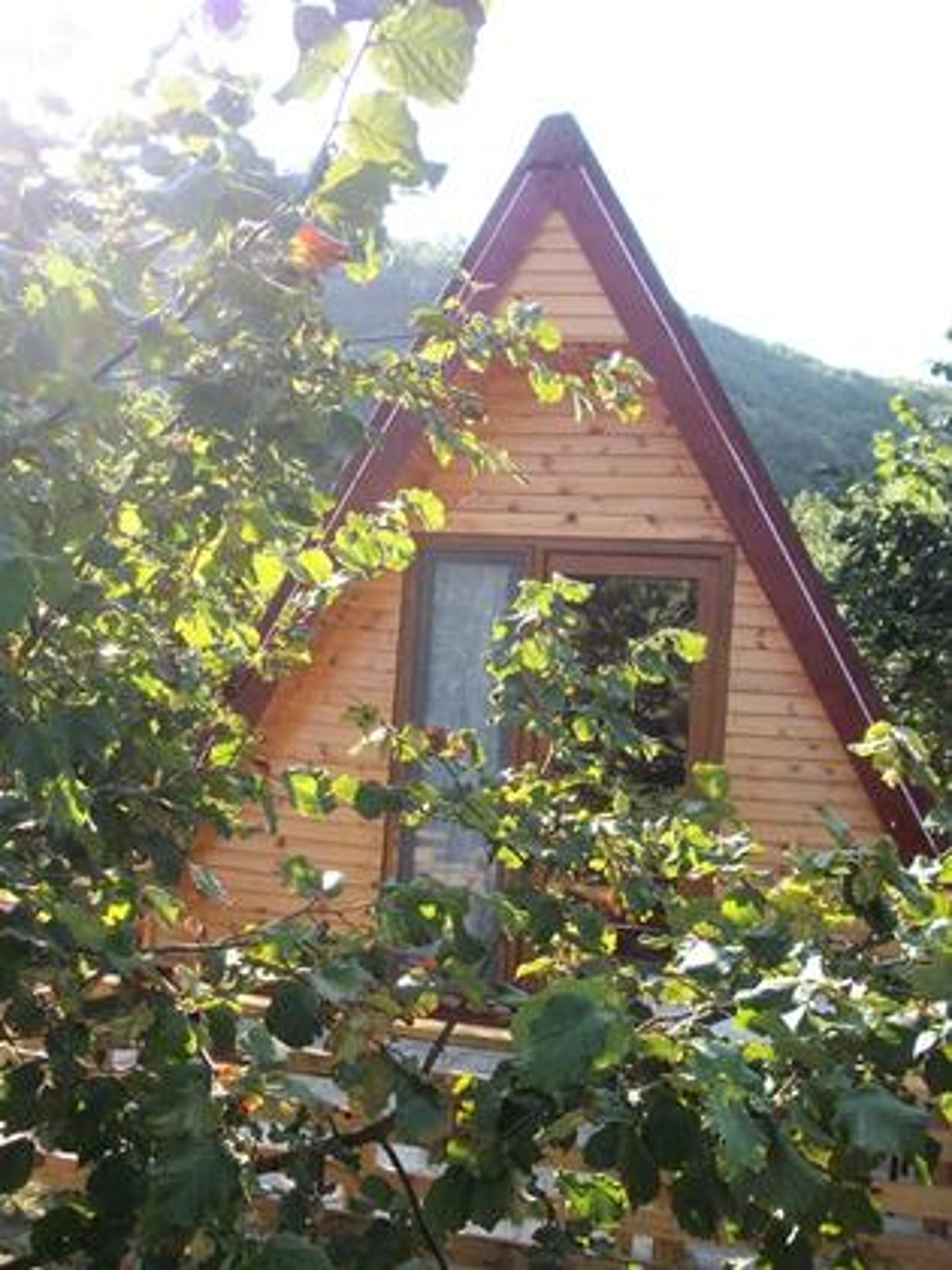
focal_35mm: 35
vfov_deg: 52.6
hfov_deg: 40.7
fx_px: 1283
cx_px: 476
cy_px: 635
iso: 80
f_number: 3.1
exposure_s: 1/200
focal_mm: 6.3
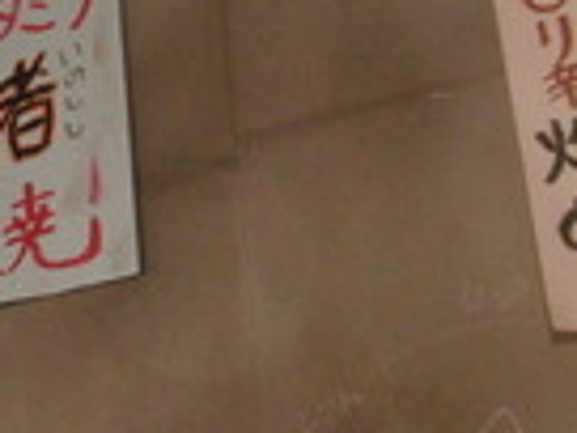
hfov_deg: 17.0
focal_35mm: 109
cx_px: -178
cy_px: -17
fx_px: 1817
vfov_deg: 13.4
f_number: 3.6
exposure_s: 1/60
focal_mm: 6.42
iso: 400
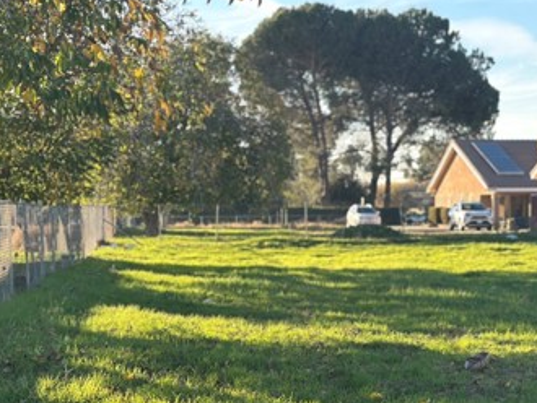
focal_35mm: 93
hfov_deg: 21.1
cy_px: 380
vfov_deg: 15.7
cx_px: 309
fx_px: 1444
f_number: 1.78
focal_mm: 6.86
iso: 80
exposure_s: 1/816
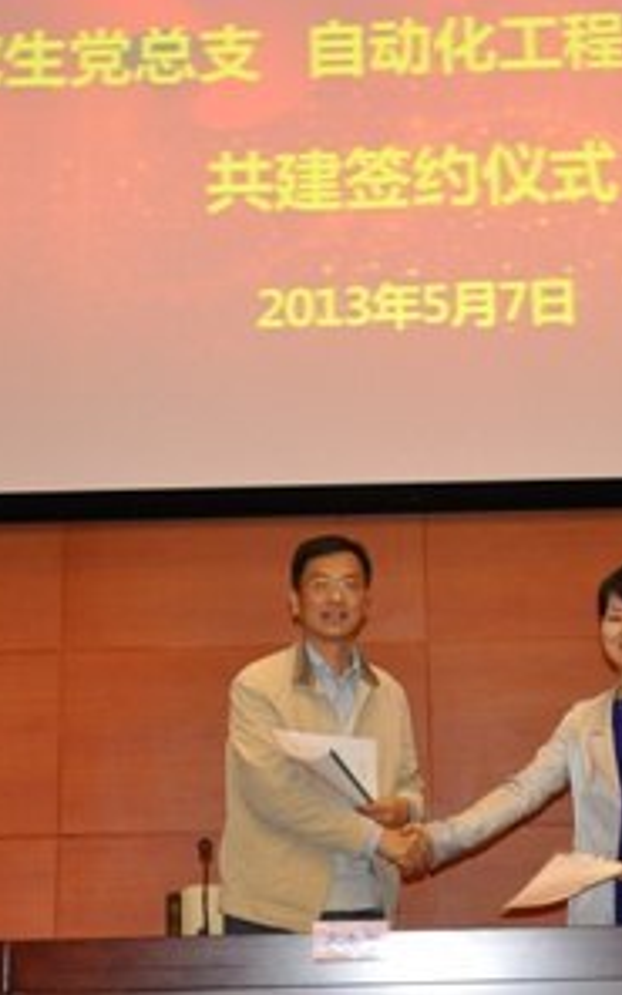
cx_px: 464
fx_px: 1763
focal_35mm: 65
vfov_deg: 31.5
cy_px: 494
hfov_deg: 19.9
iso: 800
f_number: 4
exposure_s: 1/60
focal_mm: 28
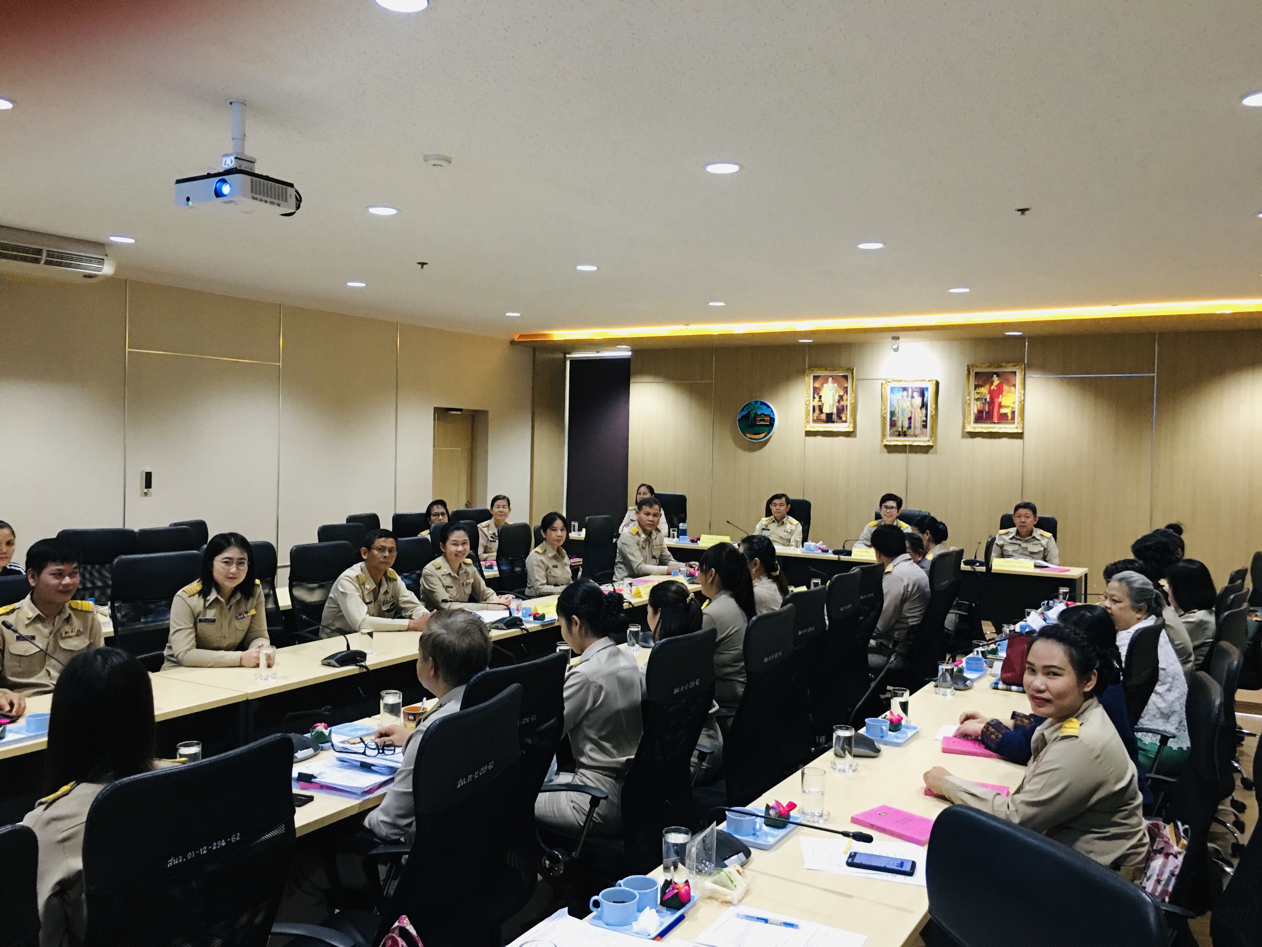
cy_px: 474
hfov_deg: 61.7
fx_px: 1057
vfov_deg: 48.2
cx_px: 631
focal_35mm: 29
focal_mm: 4.15
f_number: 2.2
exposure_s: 1/17
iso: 125
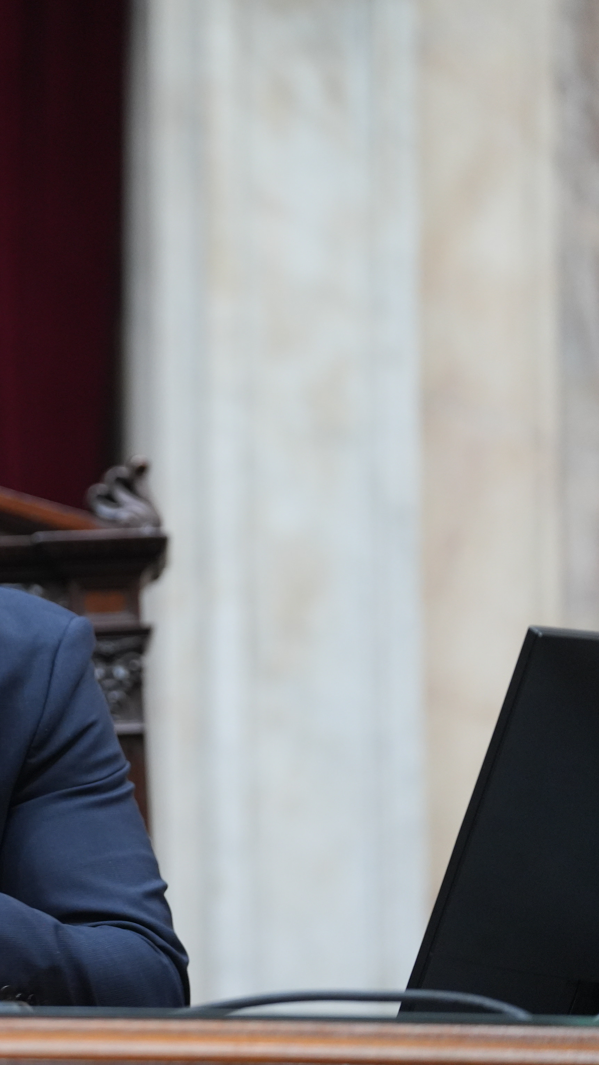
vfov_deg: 8.9
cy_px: 532
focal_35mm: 243
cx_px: -167
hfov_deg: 5.0
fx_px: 6861
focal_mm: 154
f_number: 2.8
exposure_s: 1/250
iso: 3200
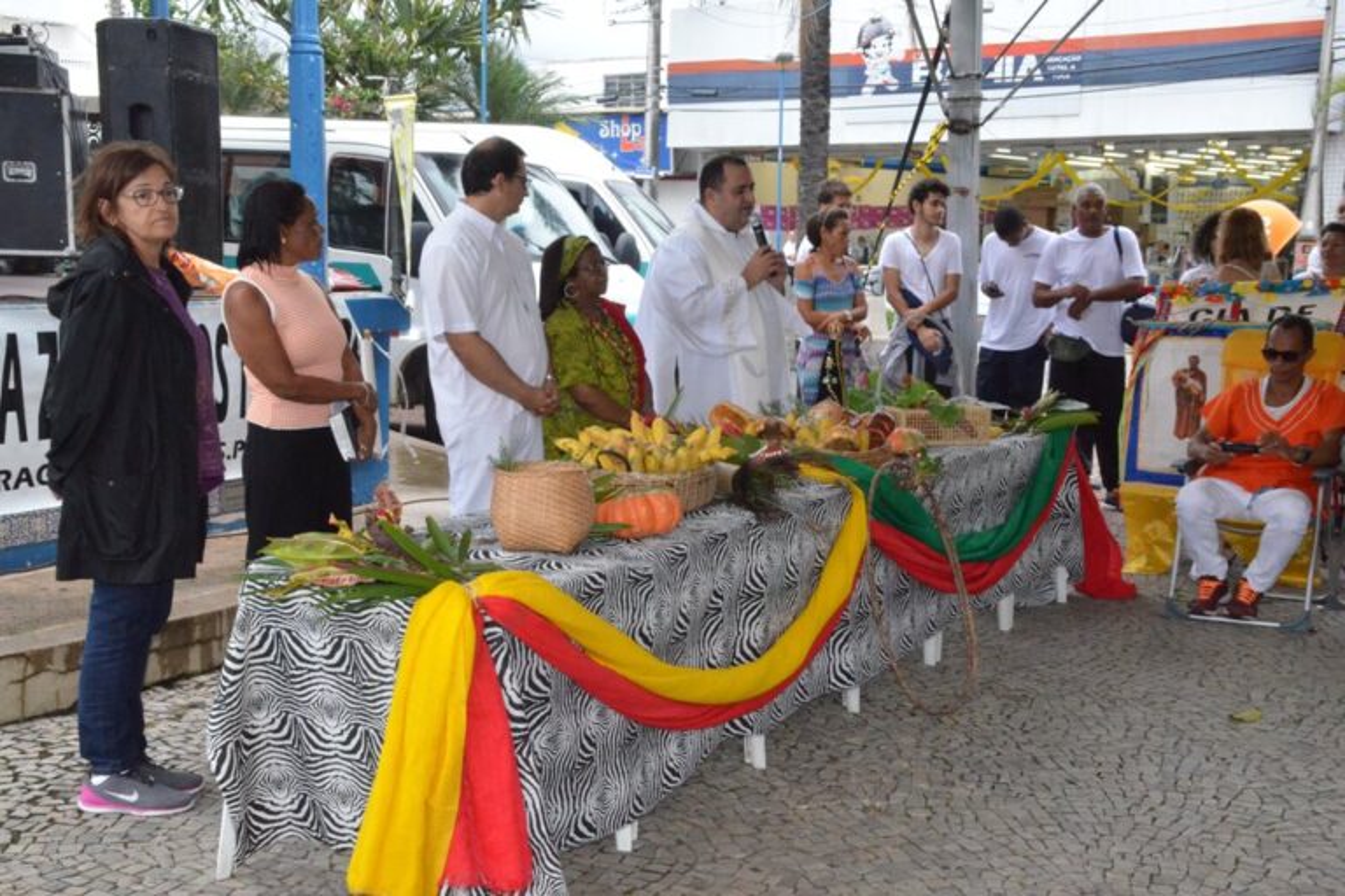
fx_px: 1793
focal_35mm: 48
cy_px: 448
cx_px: 672
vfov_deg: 28.1
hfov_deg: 41.1
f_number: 14
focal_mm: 32
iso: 5000
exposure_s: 1/250
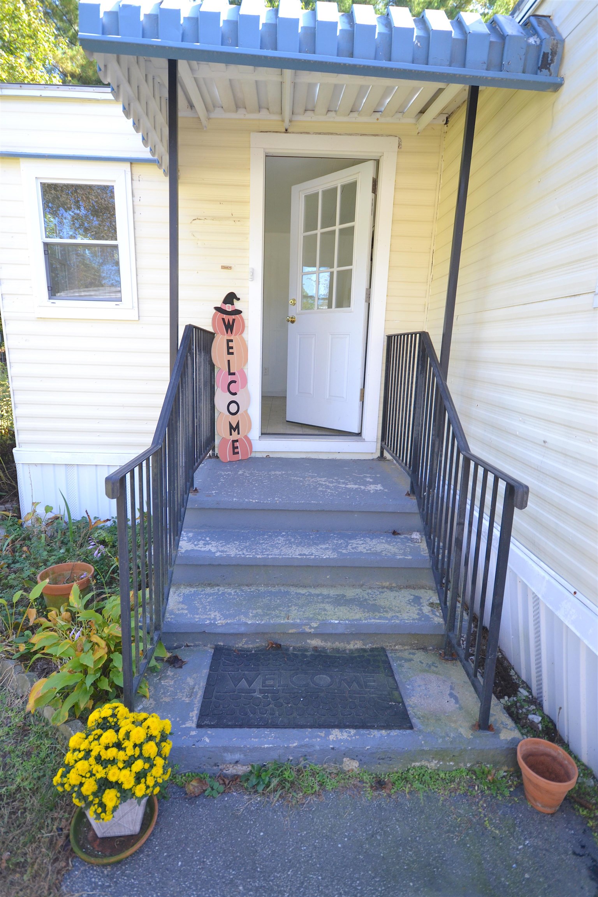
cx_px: 299
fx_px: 448
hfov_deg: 67.4
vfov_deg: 90.0
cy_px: 448
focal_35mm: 18
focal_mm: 12
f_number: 5.6
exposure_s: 1/125
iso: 400
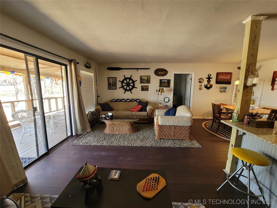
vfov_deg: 89.9
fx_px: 104
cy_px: 104
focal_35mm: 13
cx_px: 138
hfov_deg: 106.2
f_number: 2.2
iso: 320
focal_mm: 2.2
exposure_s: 1/60
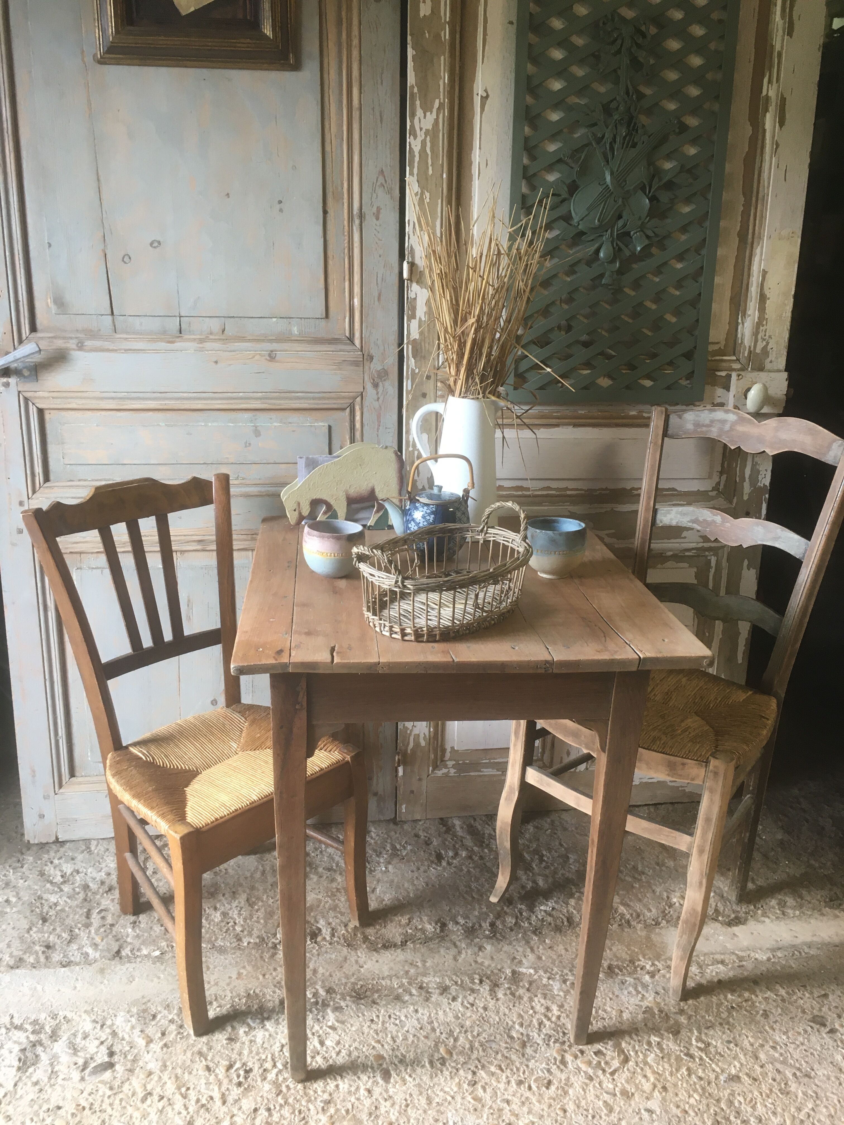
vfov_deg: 61.7
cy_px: 562
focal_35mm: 29
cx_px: 422
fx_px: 943
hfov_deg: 48.2
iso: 80
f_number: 2.2
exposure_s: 1/33
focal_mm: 4.15
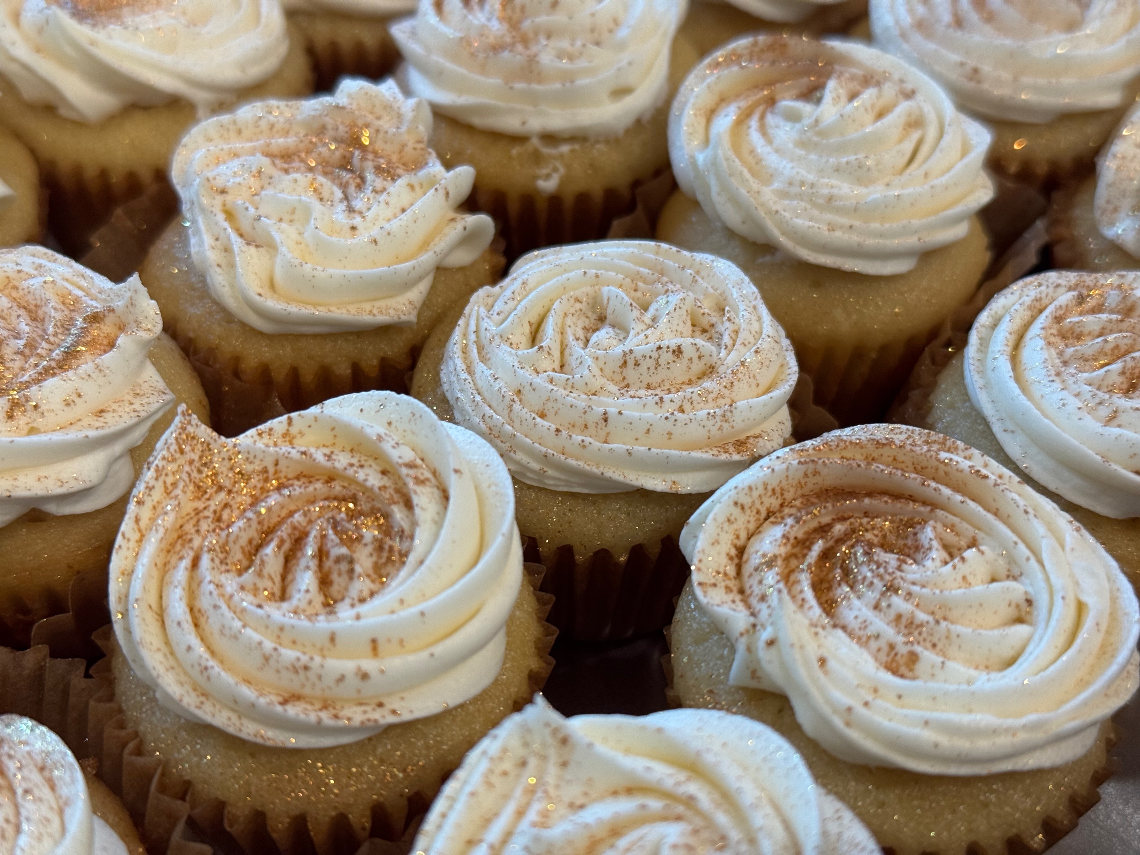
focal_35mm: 48
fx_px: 1581
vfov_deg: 30.3
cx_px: 570
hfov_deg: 39.7
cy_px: 428
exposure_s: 1/60
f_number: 1.78
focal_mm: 6.76
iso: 125
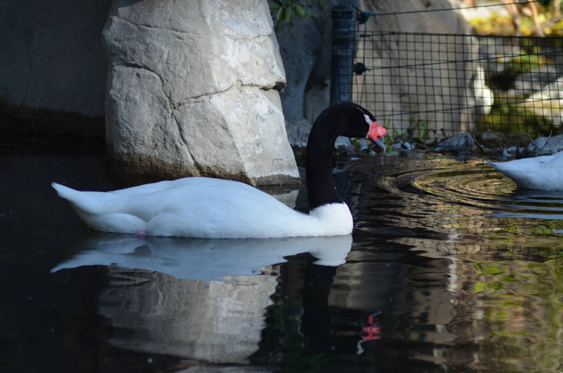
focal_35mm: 255
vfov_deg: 5.4
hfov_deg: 8.1
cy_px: 186
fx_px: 3980
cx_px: 282
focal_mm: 170
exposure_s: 1/1000
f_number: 4.5
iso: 400
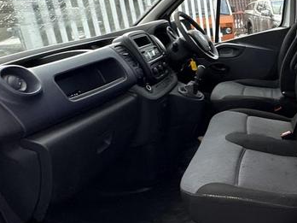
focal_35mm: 36
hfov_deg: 45.3
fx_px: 309
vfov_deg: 39.6
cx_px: 280
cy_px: 97
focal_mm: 2.22
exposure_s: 1/99
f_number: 2.2
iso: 64
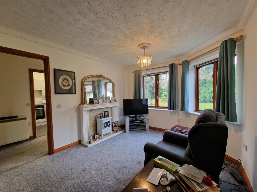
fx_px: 97
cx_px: 128
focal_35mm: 13
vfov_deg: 89.9
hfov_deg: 106.2
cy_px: 96
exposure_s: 1/50
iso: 200
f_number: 2.2
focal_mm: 2.2
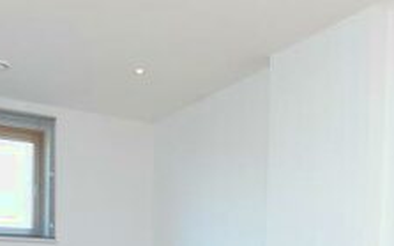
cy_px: 313
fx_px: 515
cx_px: 94
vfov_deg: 23.8
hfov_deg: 40.6
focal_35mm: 48
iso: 400
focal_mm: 10
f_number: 5
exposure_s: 1/100
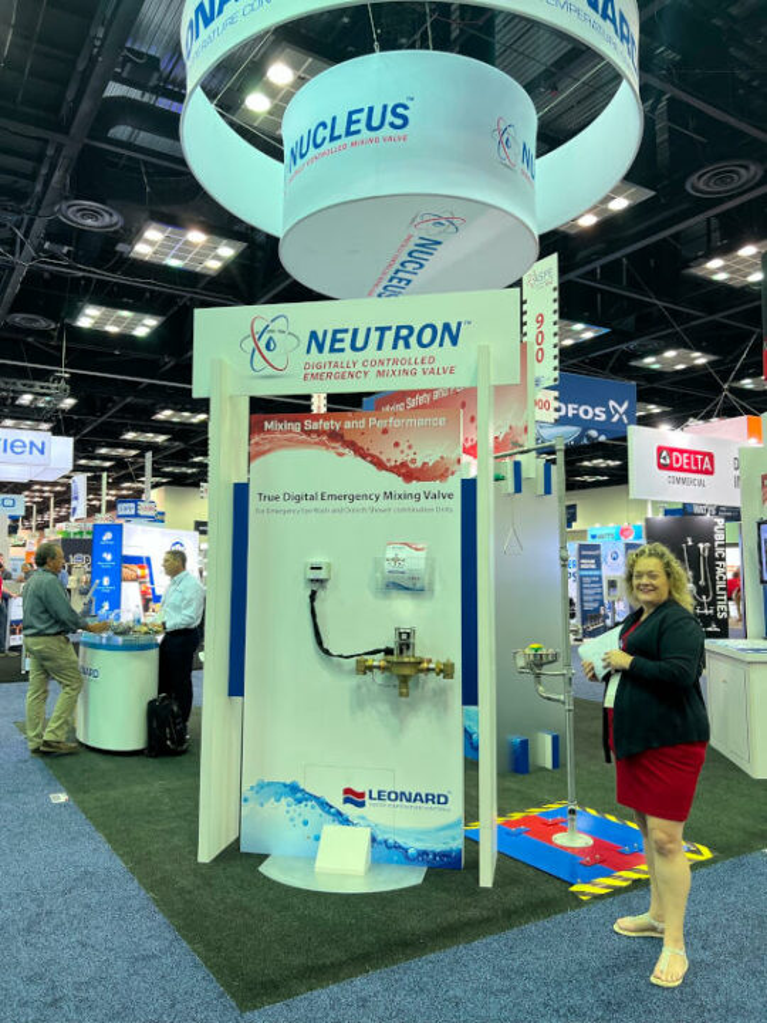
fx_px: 768
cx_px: 384
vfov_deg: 67.3
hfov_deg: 53.1
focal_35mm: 26
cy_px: 512
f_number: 1.5
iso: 125
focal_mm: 5.7
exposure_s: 1/120
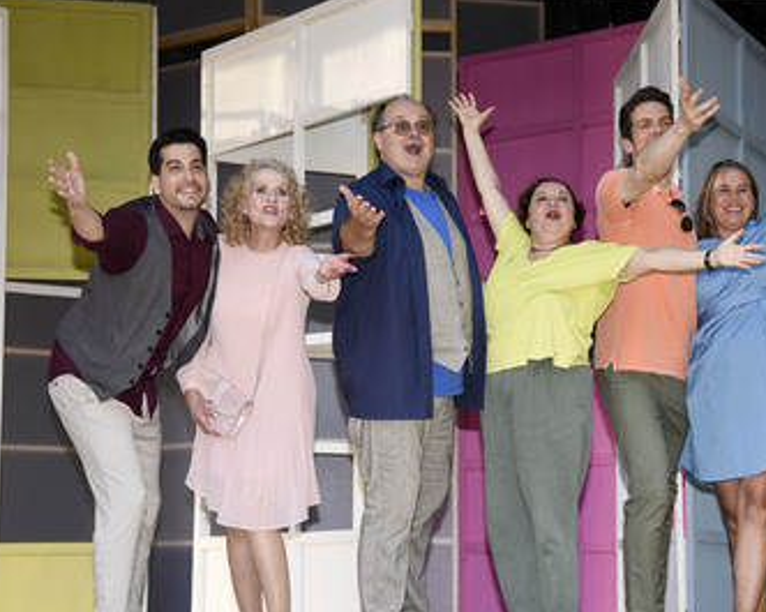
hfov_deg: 25.7
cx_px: 446
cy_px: 335
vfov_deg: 20.7
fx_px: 1676
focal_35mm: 74
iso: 1250
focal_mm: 58
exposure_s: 1/160
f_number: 8
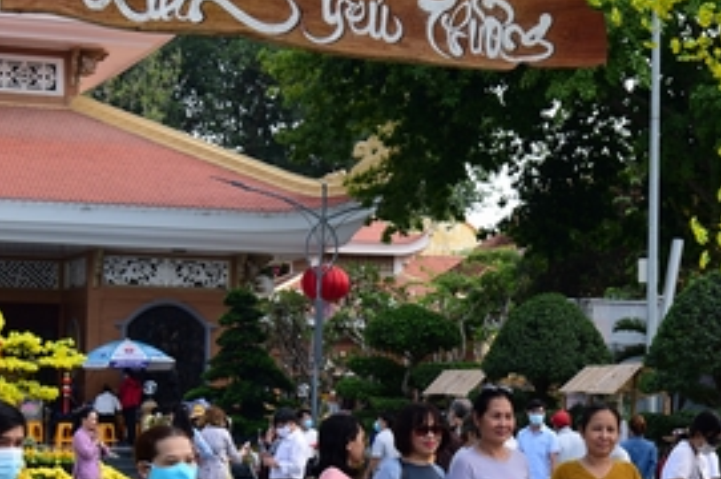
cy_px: 349
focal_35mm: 125
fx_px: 2500
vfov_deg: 10.9
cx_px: 569
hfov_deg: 16.3
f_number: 4.5
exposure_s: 1/200
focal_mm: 52
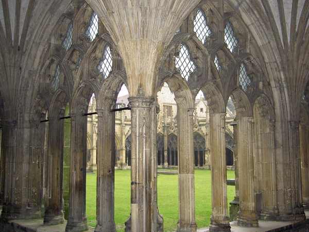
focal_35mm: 39
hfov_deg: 47.9
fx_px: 348
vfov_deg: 36.8
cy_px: 116
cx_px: 154
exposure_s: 1/60
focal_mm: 8
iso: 200
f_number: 2.8
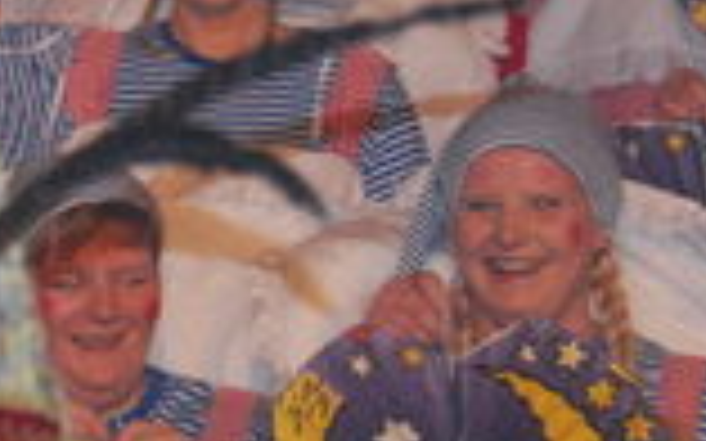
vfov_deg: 2.1
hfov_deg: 3.4
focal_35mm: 623
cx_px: -288
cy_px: 22
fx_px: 11983
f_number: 5.6
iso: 1600
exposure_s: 1/60
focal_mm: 100
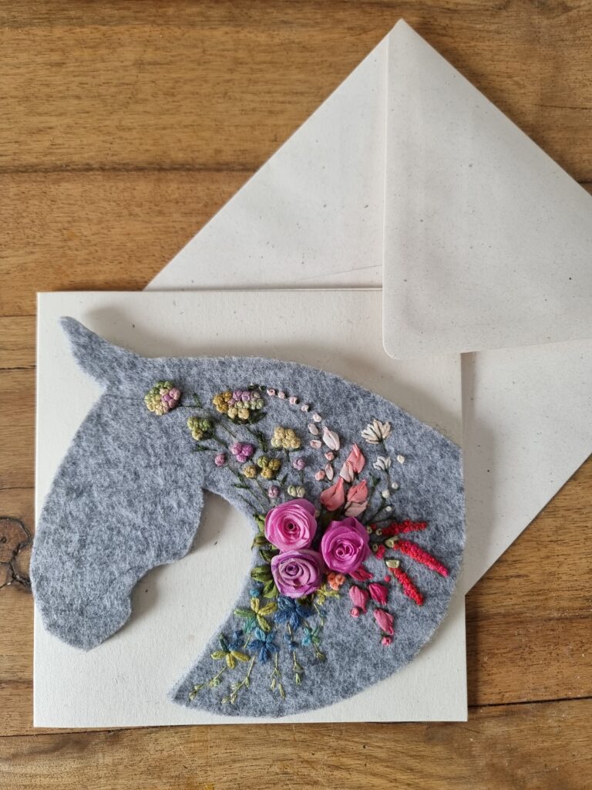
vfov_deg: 71.6
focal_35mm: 24
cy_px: 395
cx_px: 296
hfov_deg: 56.8
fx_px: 547
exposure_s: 1/100
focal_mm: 6.7
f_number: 1.8
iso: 160
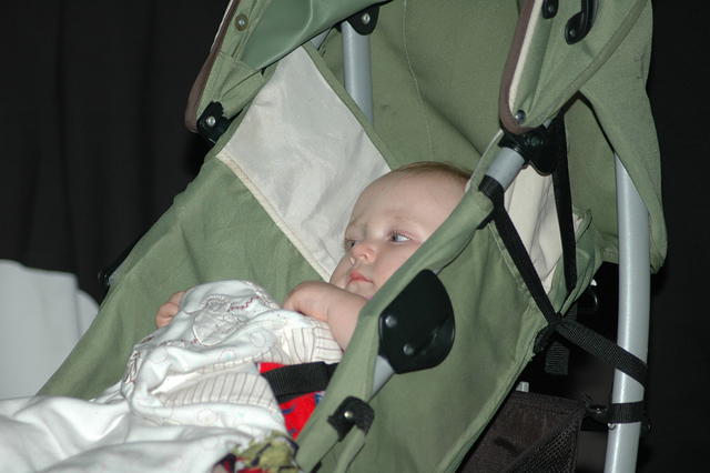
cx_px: 355
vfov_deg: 7.5
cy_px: 236
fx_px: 3607
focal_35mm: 183
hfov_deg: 11.2
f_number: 4.2
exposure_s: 1/60
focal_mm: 122
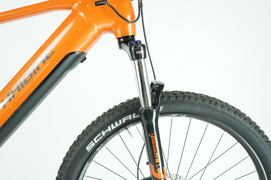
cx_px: 136
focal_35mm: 30
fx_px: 226
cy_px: 90
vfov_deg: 43.6
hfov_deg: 61.9
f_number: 4.5
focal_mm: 30
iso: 2000
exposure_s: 1/200
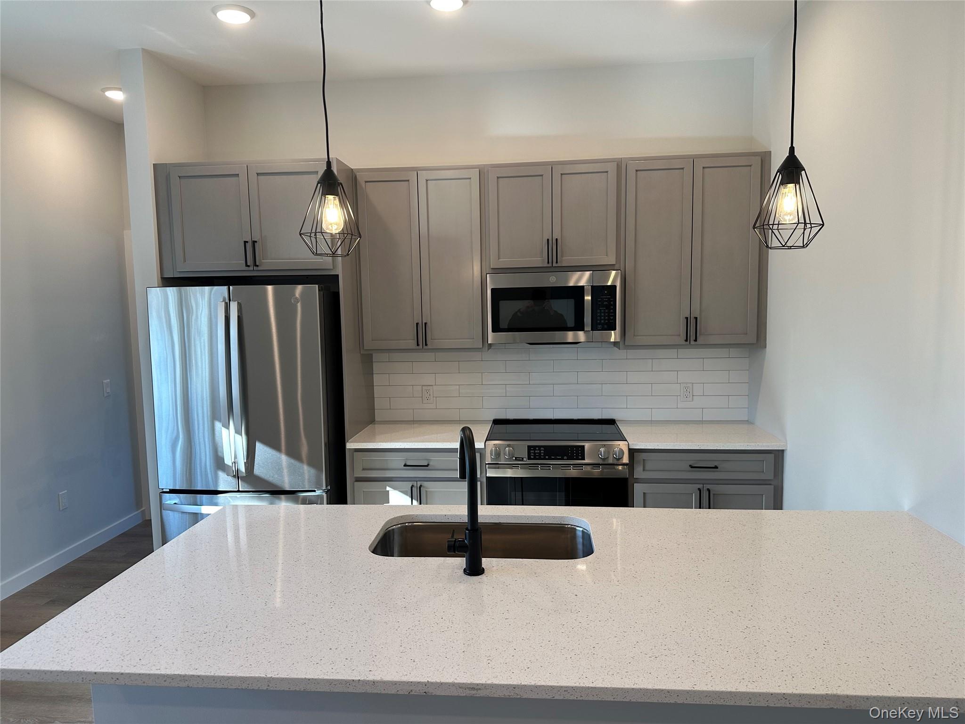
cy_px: 362
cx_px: 482
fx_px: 669
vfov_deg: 56.8
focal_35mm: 24
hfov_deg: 71.6
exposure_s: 1/120
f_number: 1.78
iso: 80
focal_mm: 6.86
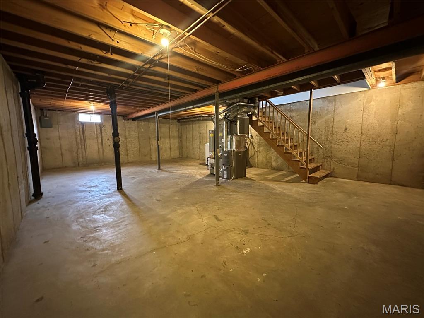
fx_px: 171
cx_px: 212
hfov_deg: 102.1
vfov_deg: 85.7
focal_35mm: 14
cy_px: 159
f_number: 2.2
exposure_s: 1/40
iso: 1600
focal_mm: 2.22
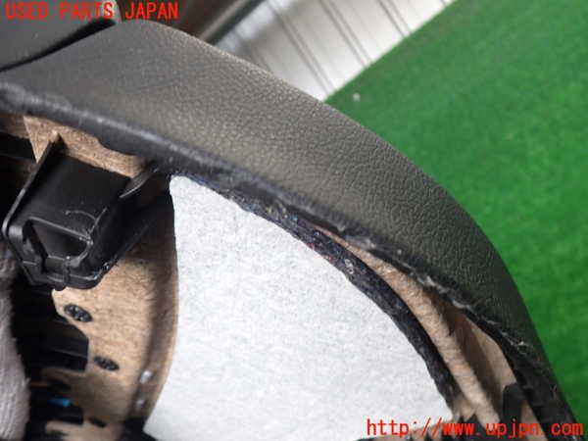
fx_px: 510
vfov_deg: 46.8
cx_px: 294
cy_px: 220
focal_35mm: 30
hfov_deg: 60.0
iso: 200
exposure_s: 1/80
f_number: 2.3
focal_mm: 5.4
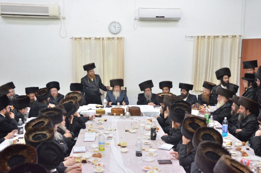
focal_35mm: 48
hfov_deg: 41.2
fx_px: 347
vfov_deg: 27.9
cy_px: 86
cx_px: 130
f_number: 4.2
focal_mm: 32
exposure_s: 1/250
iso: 2000
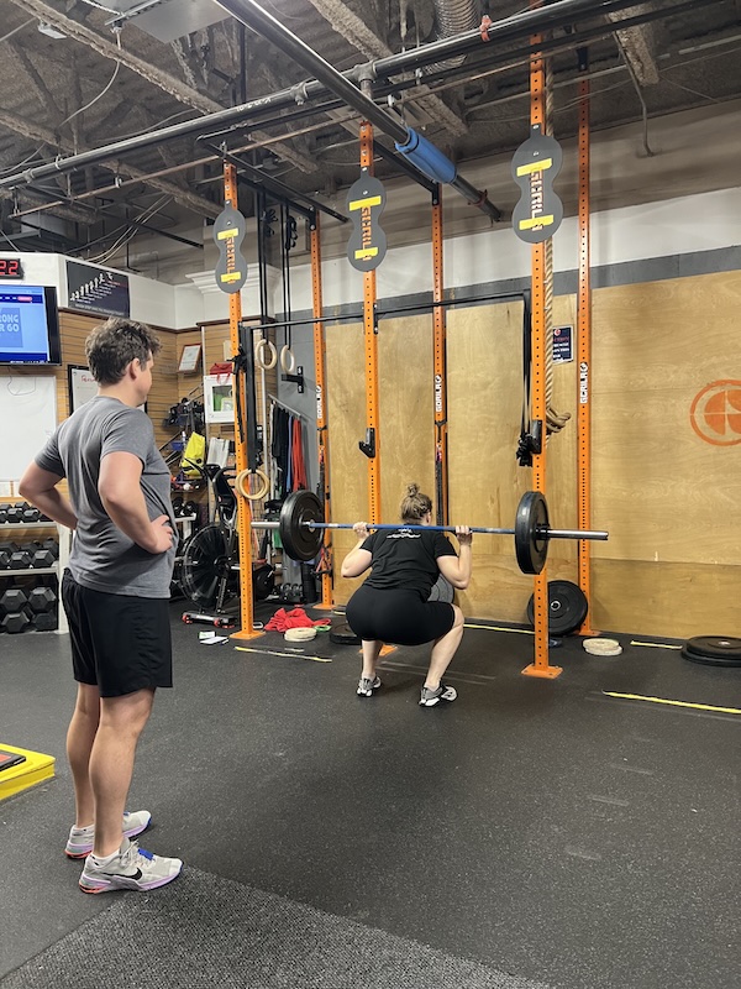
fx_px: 742
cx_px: 370
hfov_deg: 53.1
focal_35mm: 26
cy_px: 494
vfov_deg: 67.3
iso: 250
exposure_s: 1/60
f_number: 1.5
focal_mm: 5.7
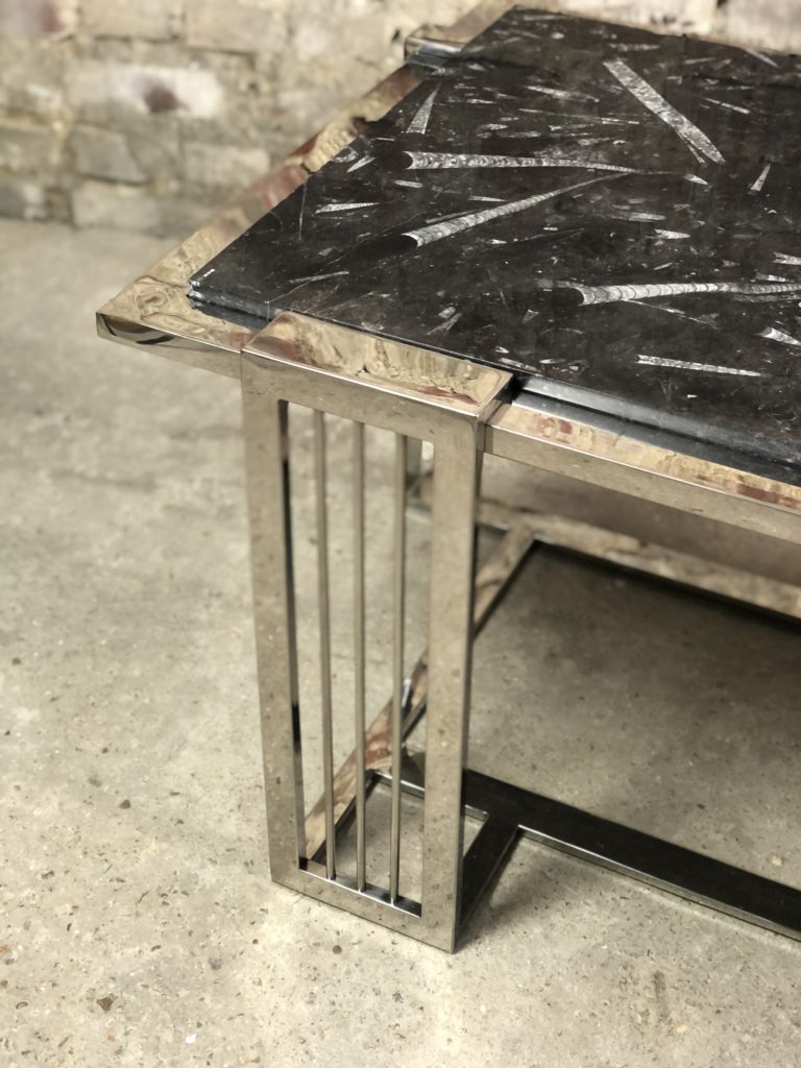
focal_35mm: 52
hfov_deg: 28.0
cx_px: 400
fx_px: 1604
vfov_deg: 36.8
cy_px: 534
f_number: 2.4
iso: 125
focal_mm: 6
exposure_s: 1/25
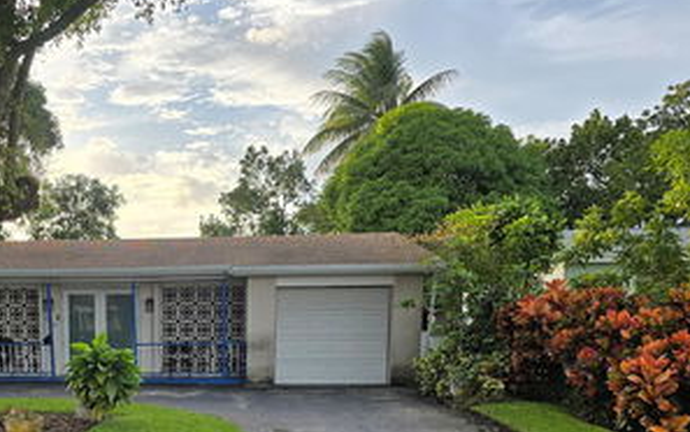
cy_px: 432
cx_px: 139
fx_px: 790
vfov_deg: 28.7
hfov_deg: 44.9
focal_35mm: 42
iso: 12
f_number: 1.7
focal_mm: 6.3
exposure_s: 1/312
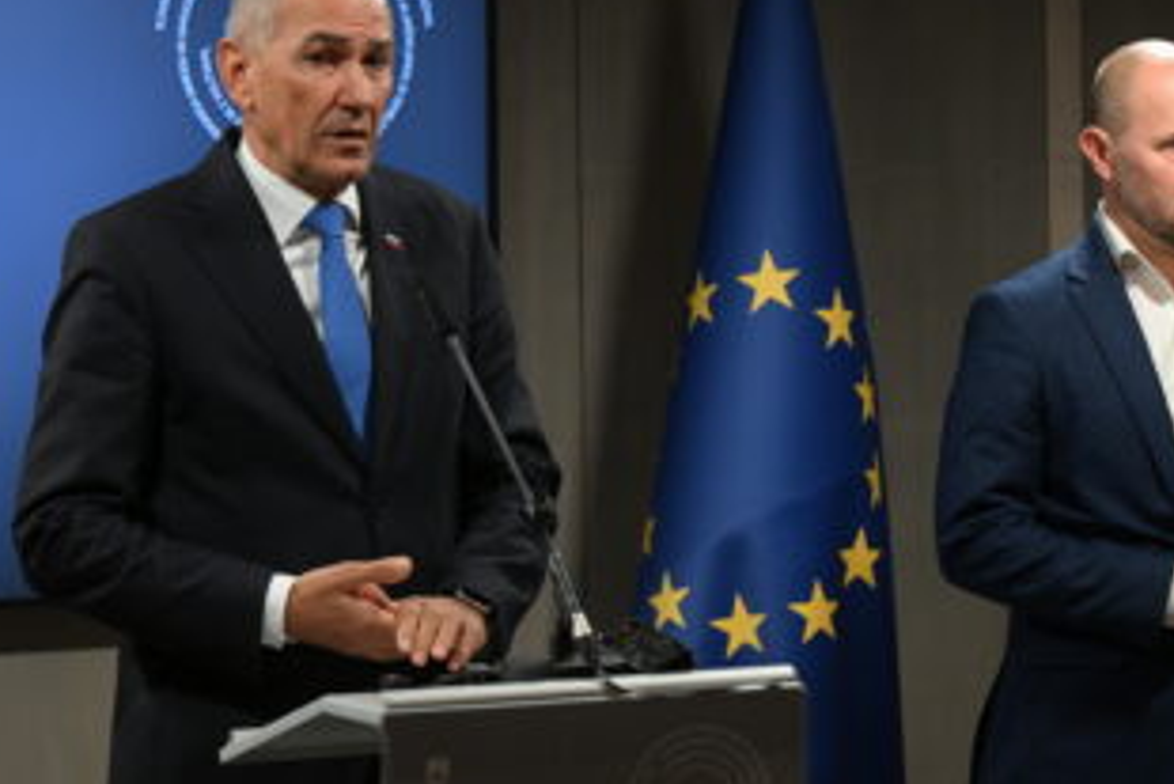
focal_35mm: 155
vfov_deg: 8.9
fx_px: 5057
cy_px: 331
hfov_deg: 13.2
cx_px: 697
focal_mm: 120
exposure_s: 1/320
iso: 3200
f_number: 5.6
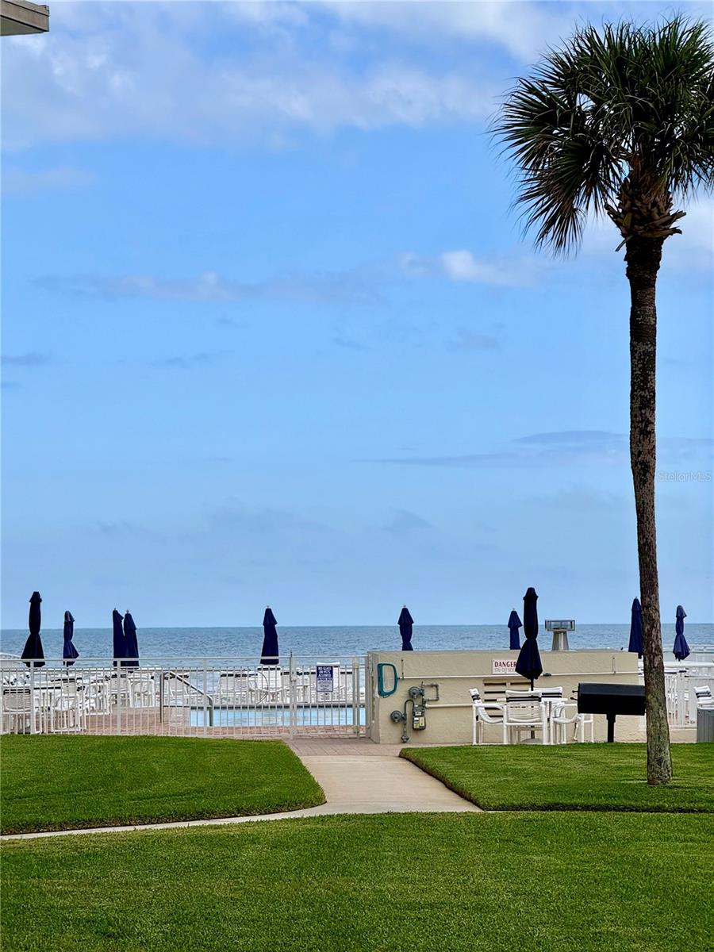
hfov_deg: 12.3
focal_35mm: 120
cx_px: 357
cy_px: 476
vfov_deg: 16.4
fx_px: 3300
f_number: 2.8
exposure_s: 1/2024
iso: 50
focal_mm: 15.66
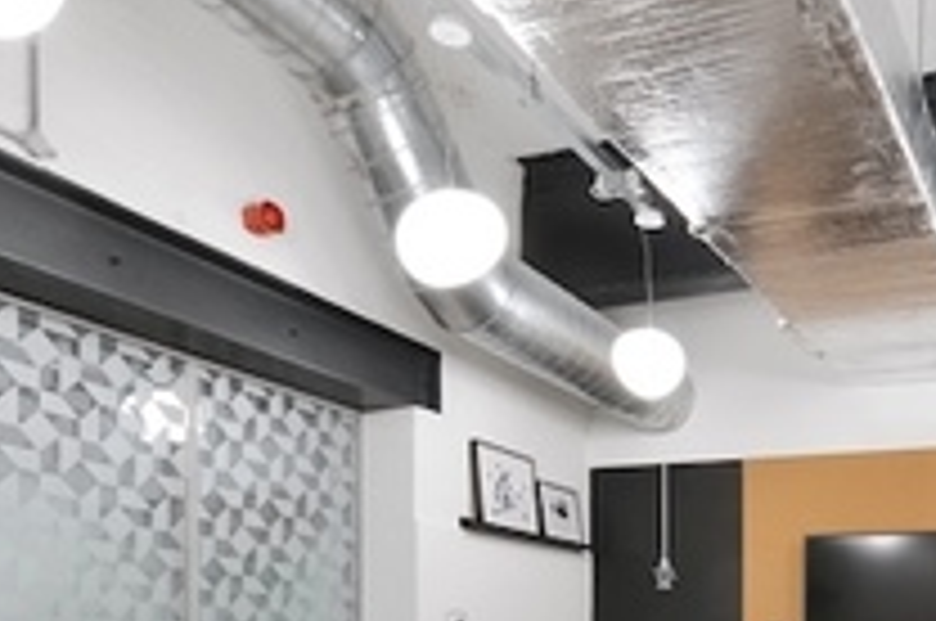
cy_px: 637
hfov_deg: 50.8
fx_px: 935
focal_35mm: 36
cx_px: 711
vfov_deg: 33.3
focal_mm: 10
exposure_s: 1/15
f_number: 10
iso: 200
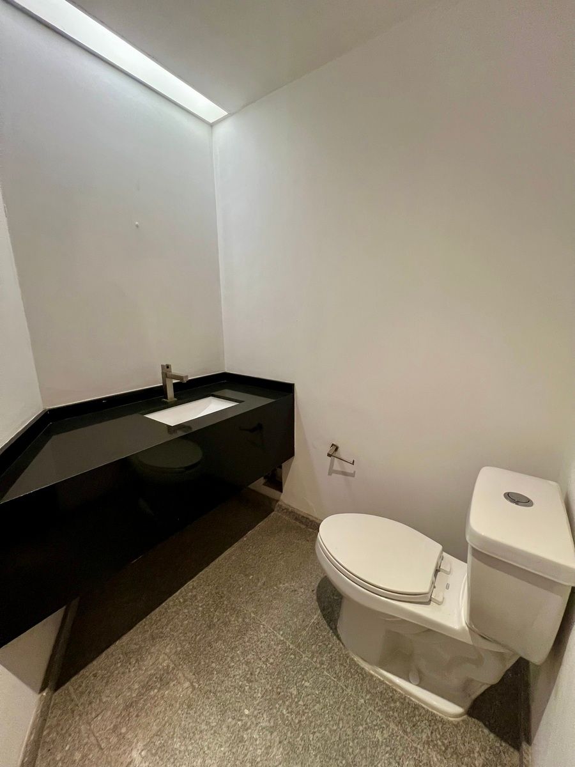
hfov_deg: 89.9
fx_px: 288
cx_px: 288
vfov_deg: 106.2
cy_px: 384
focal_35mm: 13
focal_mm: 1.57
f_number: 1.8
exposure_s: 1/60
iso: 400
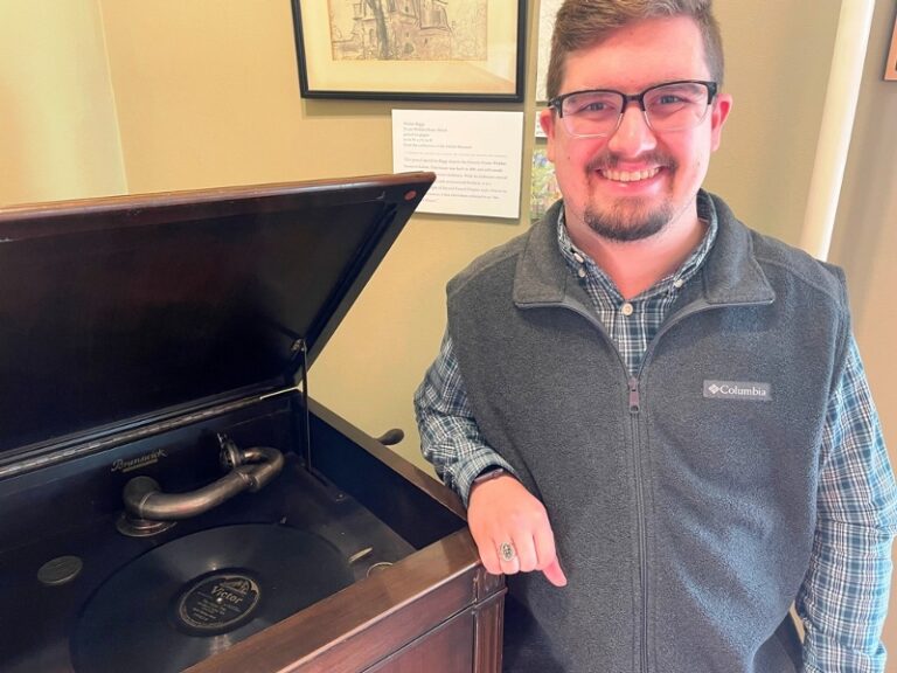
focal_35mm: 26
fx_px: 674
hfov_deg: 67.3
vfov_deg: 53.1
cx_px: 448
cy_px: 336
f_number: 1.6
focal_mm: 4.2
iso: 160
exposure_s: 1/60
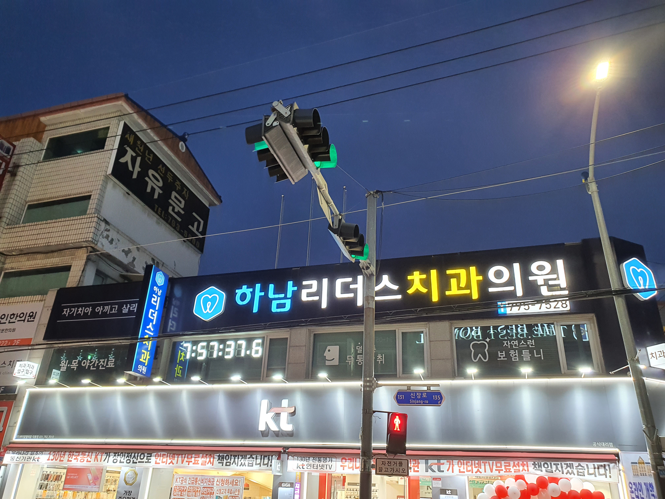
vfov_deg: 53.1
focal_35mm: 26
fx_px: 499
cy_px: 250
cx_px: 332
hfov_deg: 67.3
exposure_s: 1/60
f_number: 2.4
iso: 200
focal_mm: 4.3
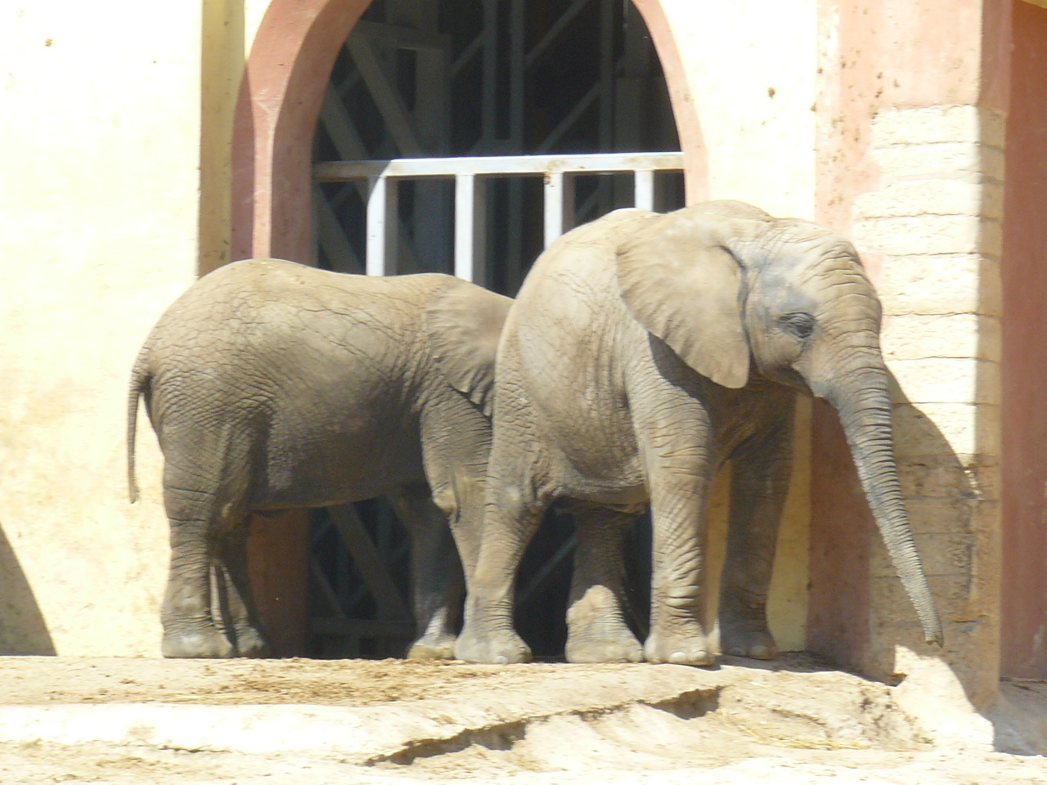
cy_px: 392
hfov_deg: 7.5
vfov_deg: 5.7
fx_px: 7955
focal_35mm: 263
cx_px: 524
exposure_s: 1/200
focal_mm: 29.1
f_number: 5.6
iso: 100
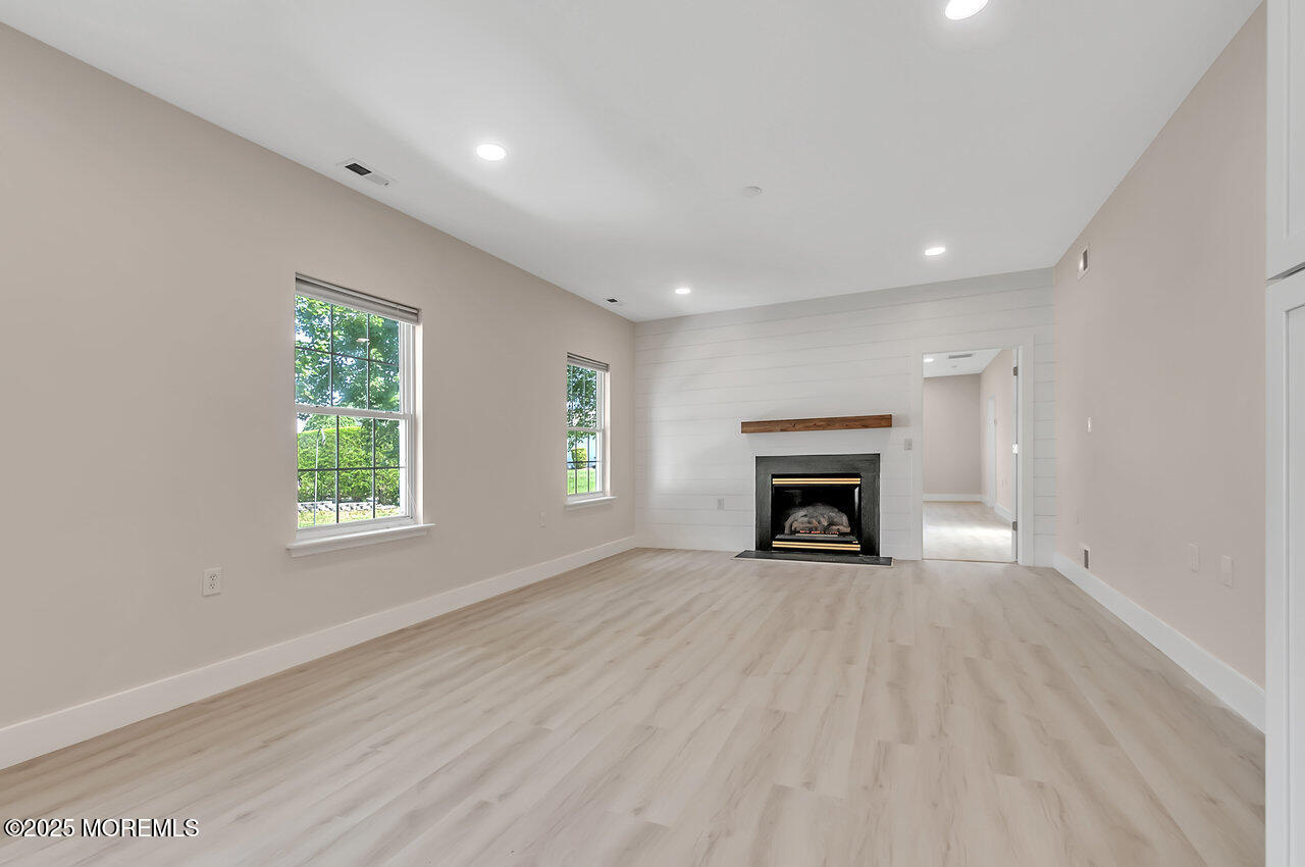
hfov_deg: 100.5
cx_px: 652
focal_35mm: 15
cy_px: 434
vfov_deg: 77.2
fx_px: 543
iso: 200
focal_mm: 10
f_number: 9
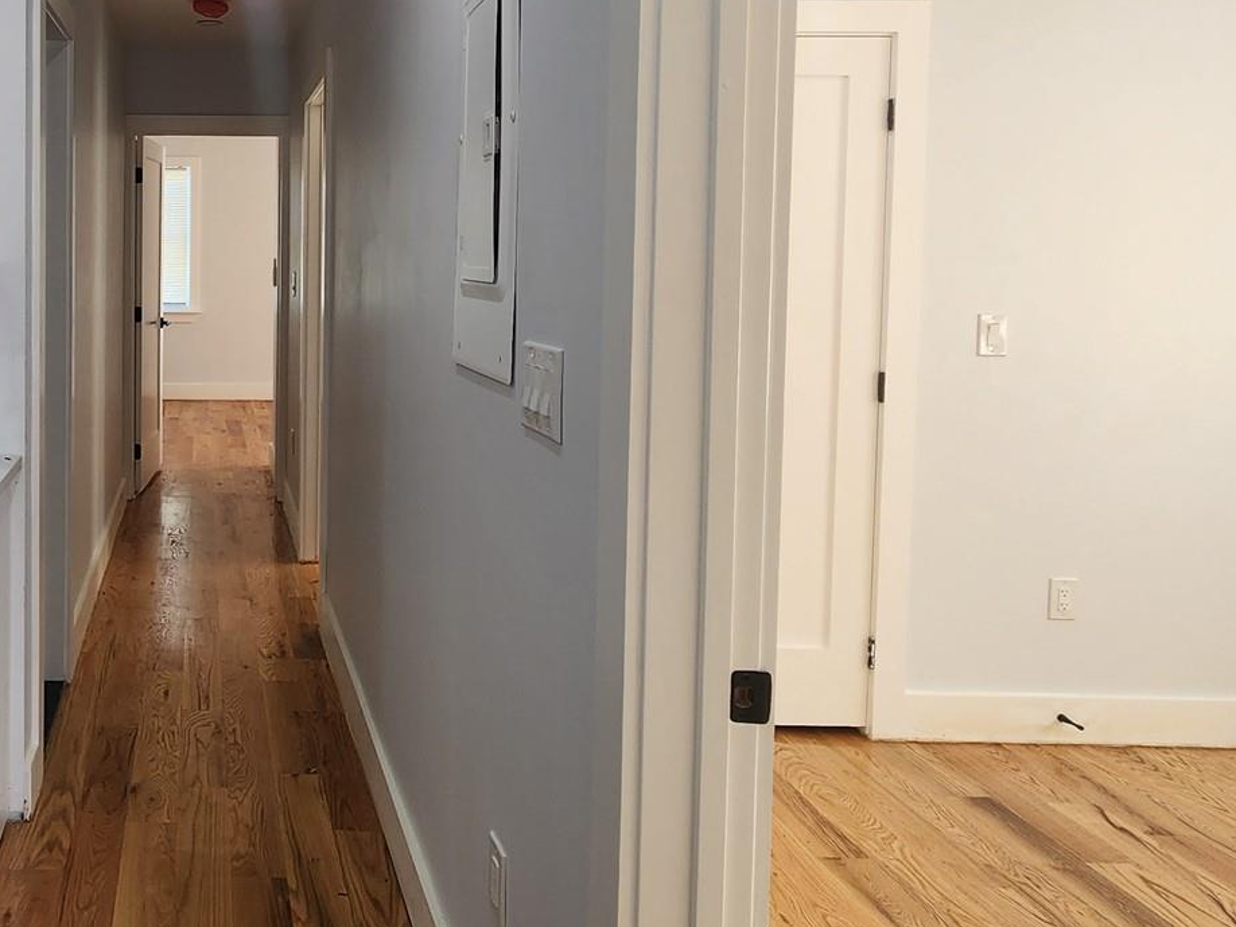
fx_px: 1036
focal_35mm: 29
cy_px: 288
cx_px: 159
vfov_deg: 47.2
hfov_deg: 54.8
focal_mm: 2.2
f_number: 2.2
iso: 80
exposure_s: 1/120
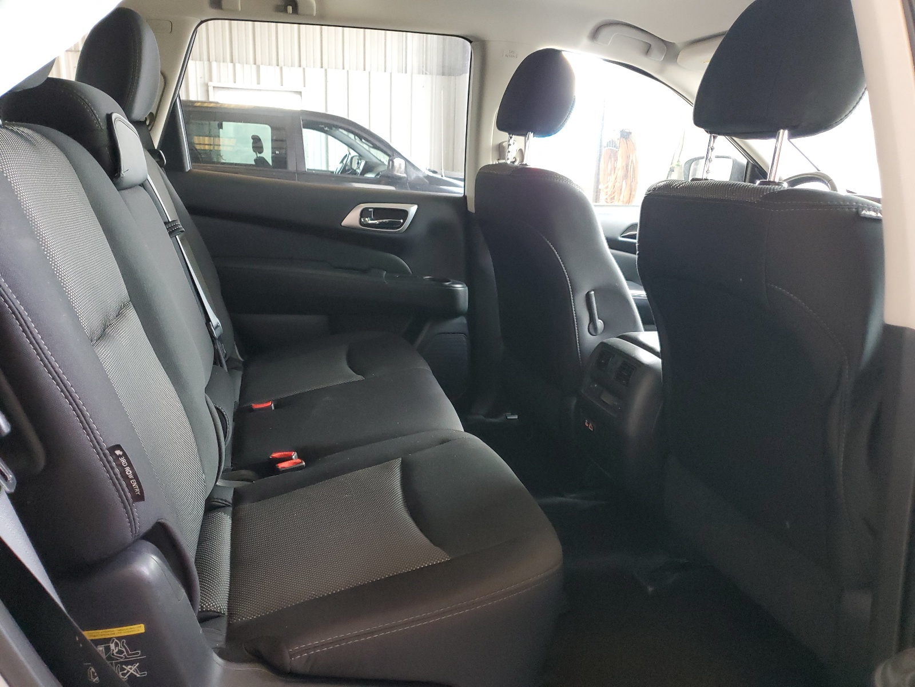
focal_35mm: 26
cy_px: 344
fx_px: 687
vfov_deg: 53.1
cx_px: 458
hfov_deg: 67.3
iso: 331
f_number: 1.5
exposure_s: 1/60.2
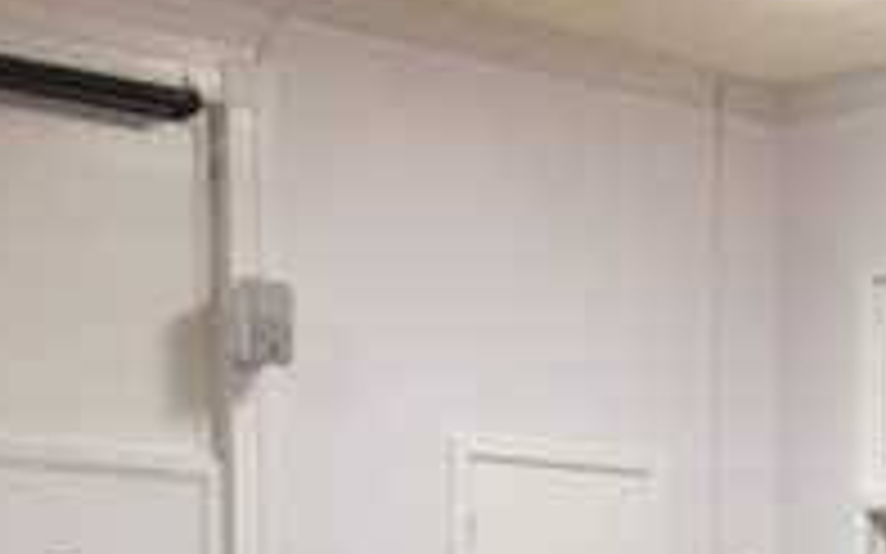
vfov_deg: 12.2
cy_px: 937
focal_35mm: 100
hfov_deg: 19.6
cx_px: 1052
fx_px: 2414
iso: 160
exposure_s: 1/30
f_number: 2.2
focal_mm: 4.15
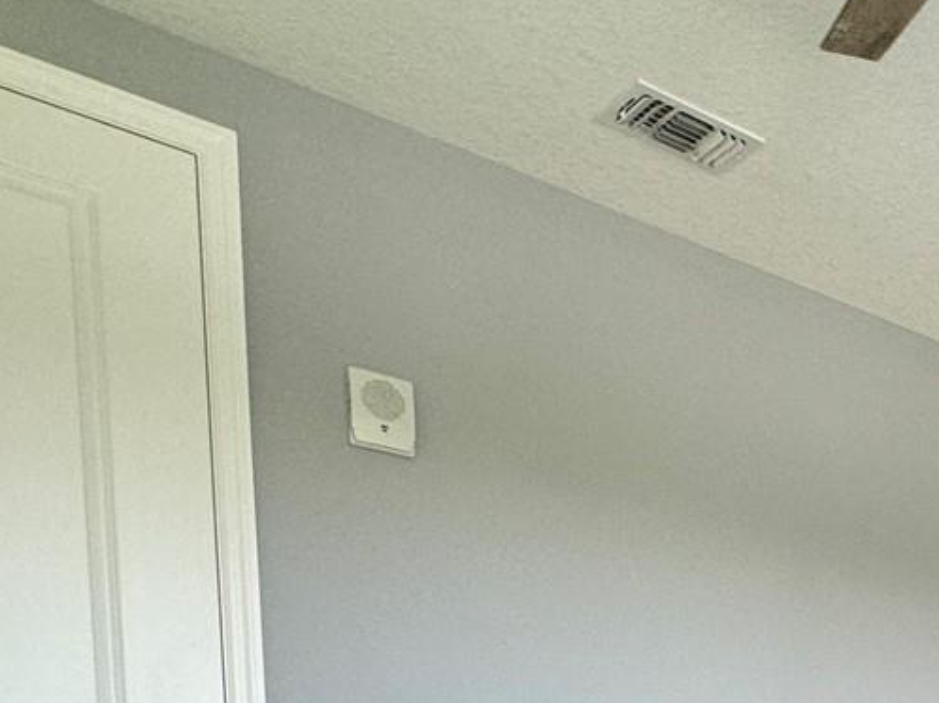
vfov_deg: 26.4
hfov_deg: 33.7
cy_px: 952
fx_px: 1220
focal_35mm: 45
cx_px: 1141
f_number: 2.2
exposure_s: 1/99
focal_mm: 2.22
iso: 125
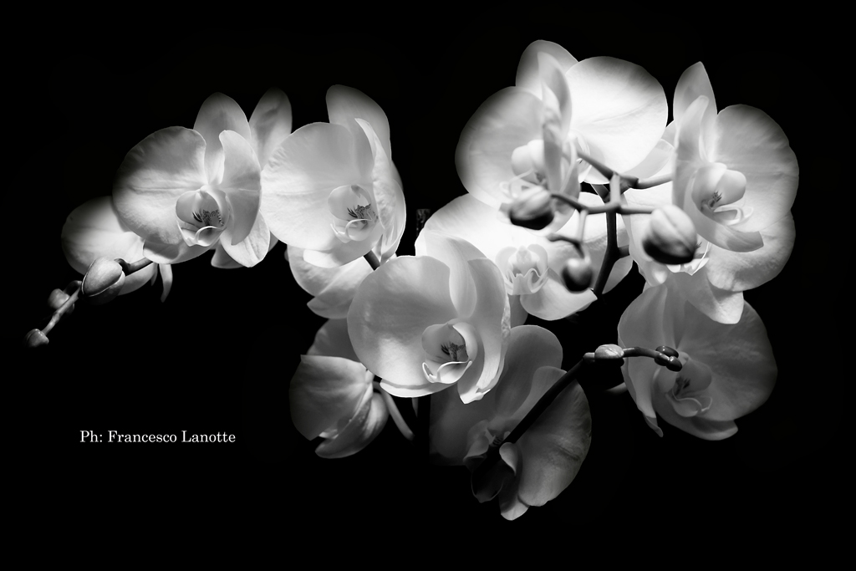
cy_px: 286
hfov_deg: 27.0
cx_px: 428
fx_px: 1783
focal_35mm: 75
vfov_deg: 18.2
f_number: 3.2
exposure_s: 1/80
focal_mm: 50
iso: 200
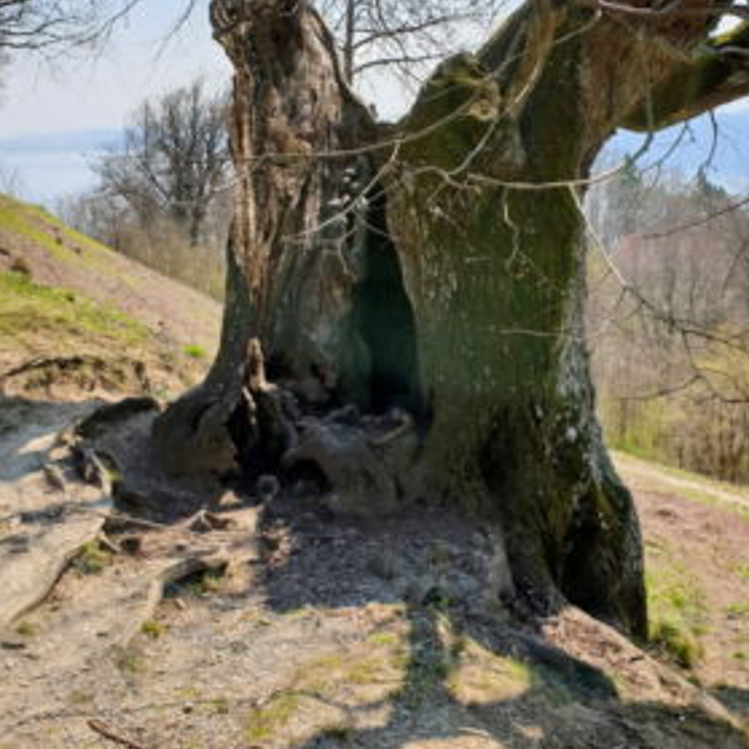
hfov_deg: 49.7
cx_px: 400
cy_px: 234
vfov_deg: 48.7
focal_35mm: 33
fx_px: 808
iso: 50
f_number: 2.4
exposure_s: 1/1757
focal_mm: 4.3
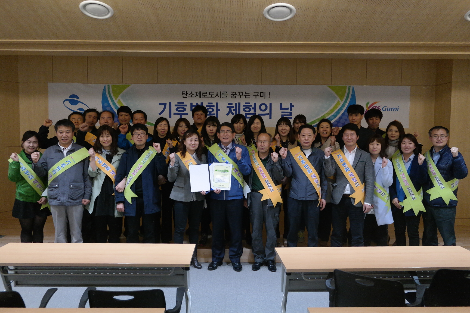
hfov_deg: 61.9
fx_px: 392
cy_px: 156
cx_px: 235
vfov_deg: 43.6
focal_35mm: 30
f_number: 3.5
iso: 1600
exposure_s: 1/40
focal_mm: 20
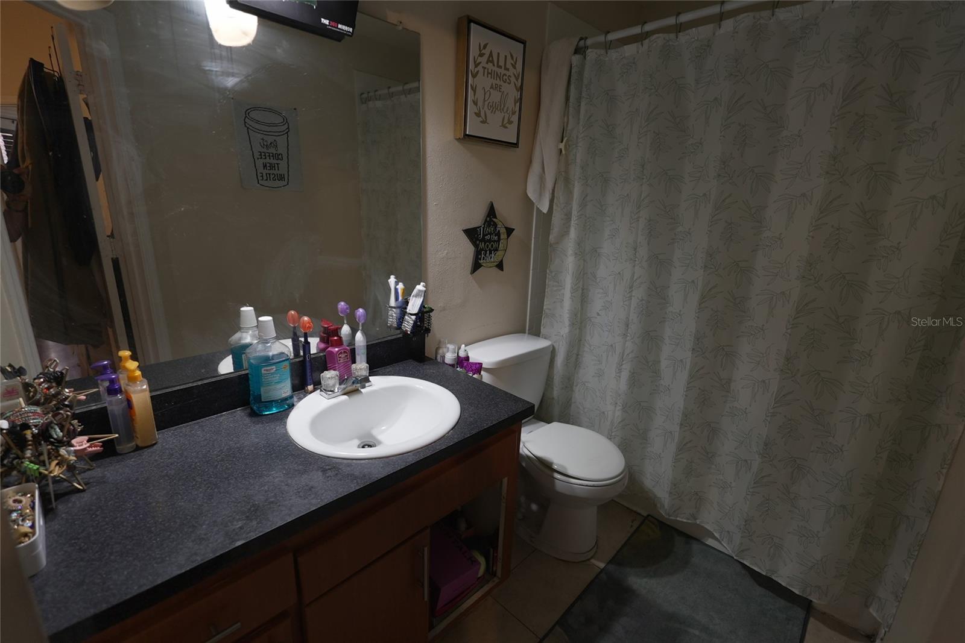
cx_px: 482
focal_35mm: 16
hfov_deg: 96.7
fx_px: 429
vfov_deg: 73.8
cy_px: 322
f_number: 1.8
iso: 125
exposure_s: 1/30
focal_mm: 11
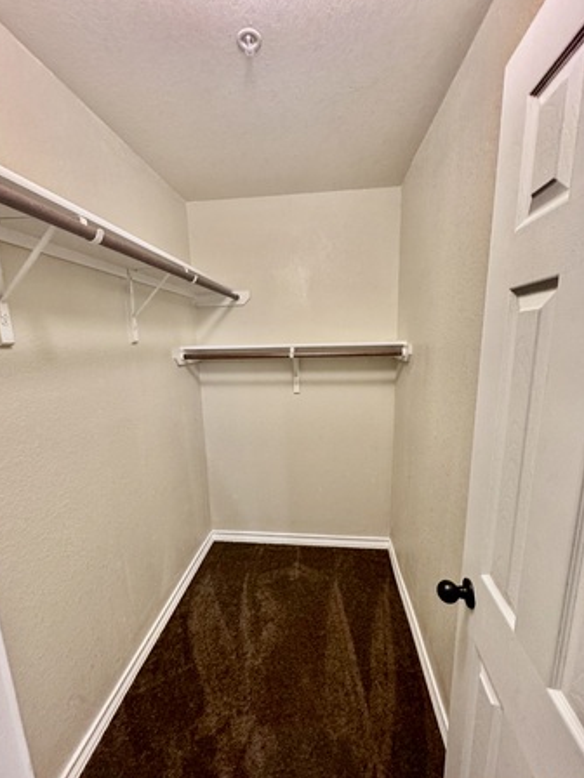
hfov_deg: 81.7
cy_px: 405
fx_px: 337
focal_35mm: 15
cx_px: 287
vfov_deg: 98.1
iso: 250
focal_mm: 2.22
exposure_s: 1/60
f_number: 2.2
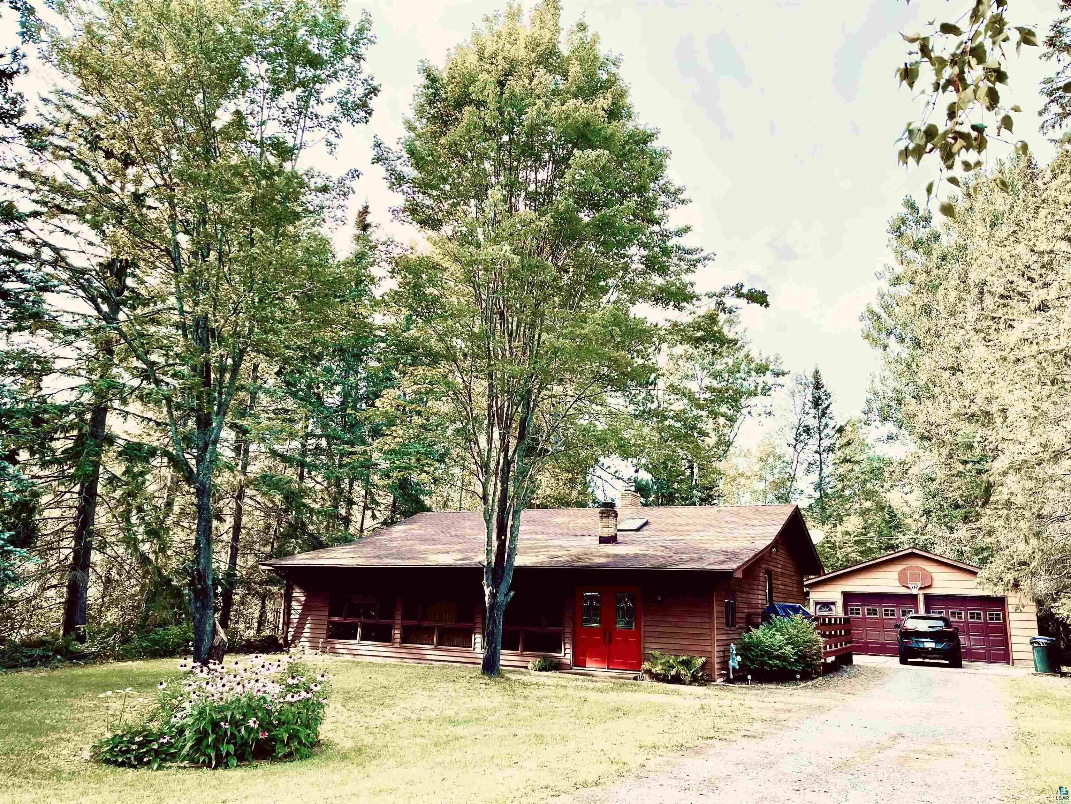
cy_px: 402
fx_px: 804
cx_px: 536
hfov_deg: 67.3
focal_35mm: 26
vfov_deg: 53.1
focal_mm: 5.1
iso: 50
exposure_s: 1/928
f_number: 1.6
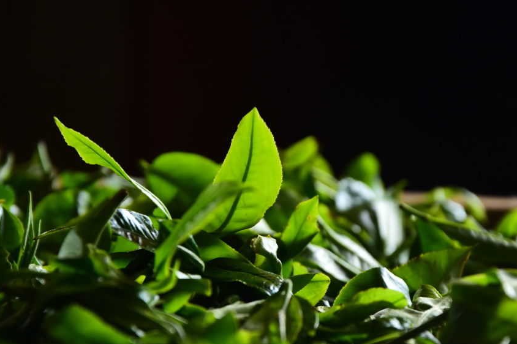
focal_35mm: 202
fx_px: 2894
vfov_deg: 6.8
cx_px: 298
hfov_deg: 10.2
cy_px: 191
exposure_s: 1/100
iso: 560
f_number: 5.6
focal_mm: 105
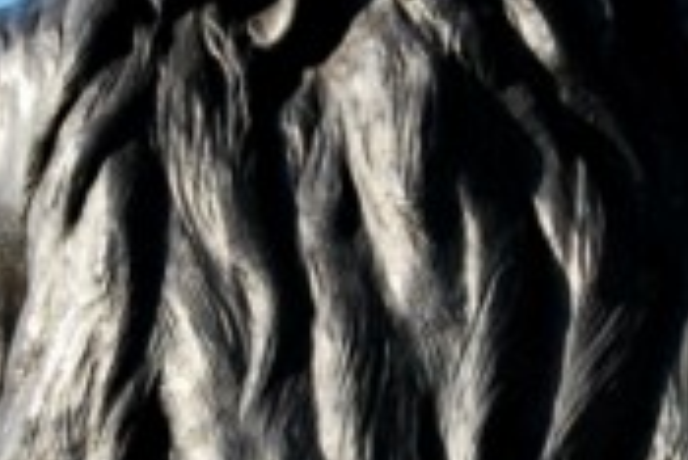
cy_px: 144
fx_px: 5890
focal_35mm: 308
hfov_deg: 6.7
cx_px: 405
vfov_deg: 4.5
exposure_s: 1/2500
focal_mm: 35
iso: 800
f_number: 5.6
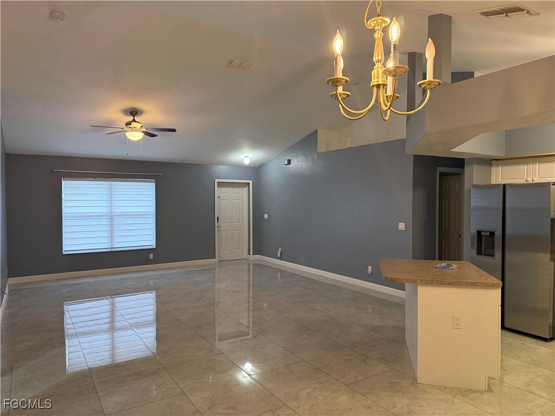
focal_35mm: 24
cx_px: 278
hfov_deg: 71.6
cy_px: 208
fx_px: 385
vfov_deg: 56.8
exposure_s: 1/120
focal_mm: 6.76
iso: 400
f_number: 1.78
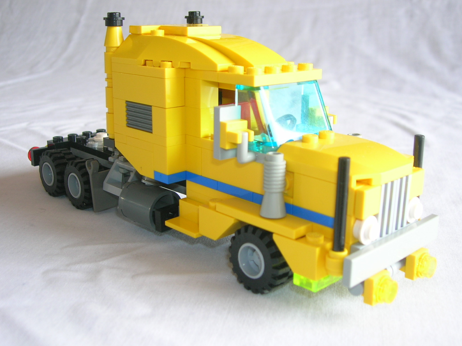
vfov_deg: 34.3
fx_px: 561
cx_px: 231
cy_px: 173
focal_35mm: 42
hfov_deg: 44.8
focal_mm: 7
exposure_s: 1/8.8
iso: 50
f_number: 3.1
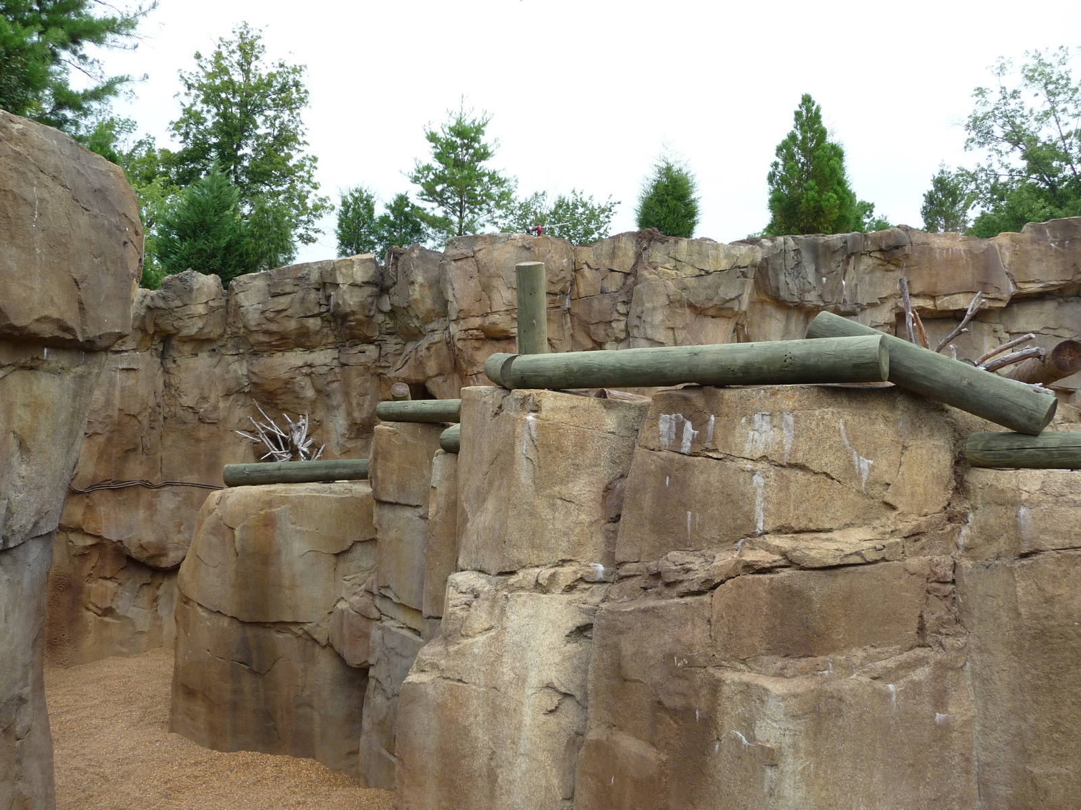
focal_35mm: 32
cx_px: 540
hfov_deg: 56.8
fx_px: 999
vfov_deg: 44.2
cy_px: 405
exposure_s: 1/500
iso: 100
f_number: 3.5
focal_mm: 5.3
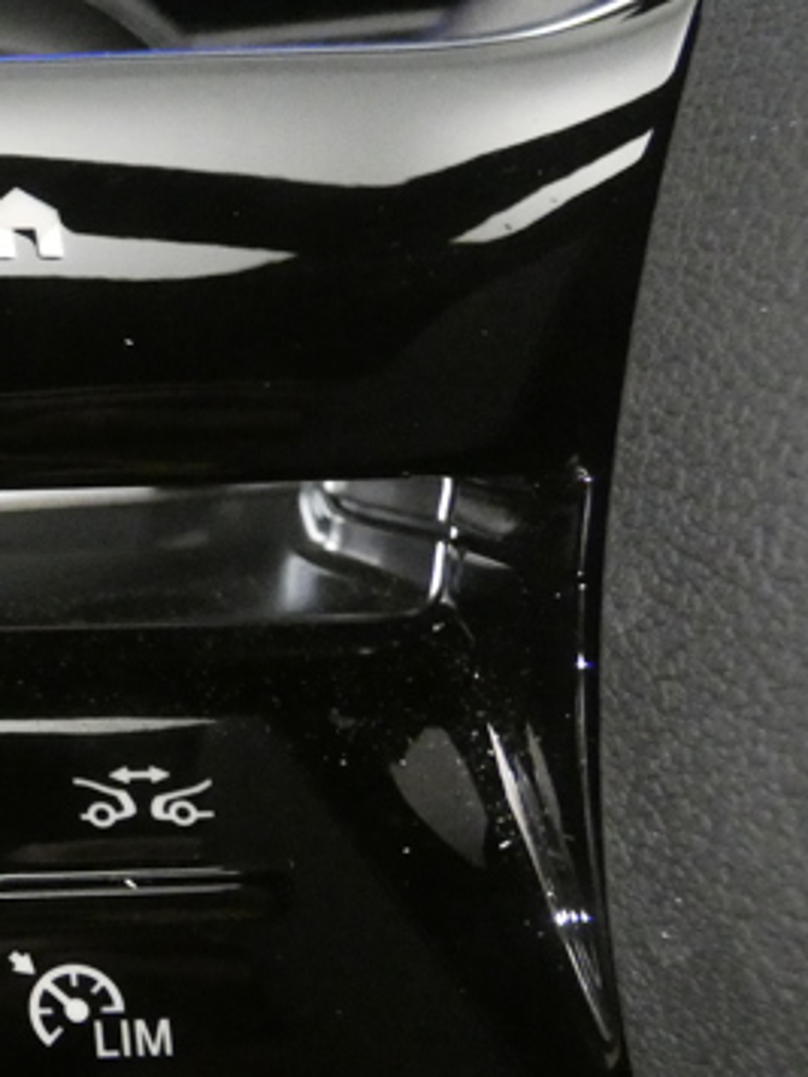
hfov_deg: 24.8
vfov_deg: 42.1
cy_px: 554
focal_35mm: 45
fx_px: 1401
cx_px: -399
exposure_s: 1/30
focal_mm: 3.6
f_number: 2.8
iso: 1600
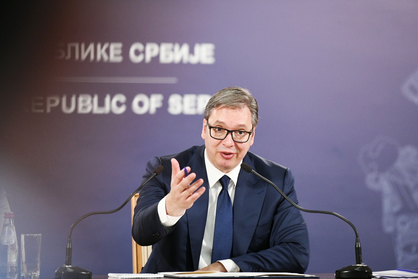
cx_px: 209
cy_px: 140
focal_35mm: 200
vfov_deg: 6.9
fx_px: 2322
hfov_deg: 10.3
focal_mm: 200
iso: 5000
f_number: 3.5
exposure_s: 1/200
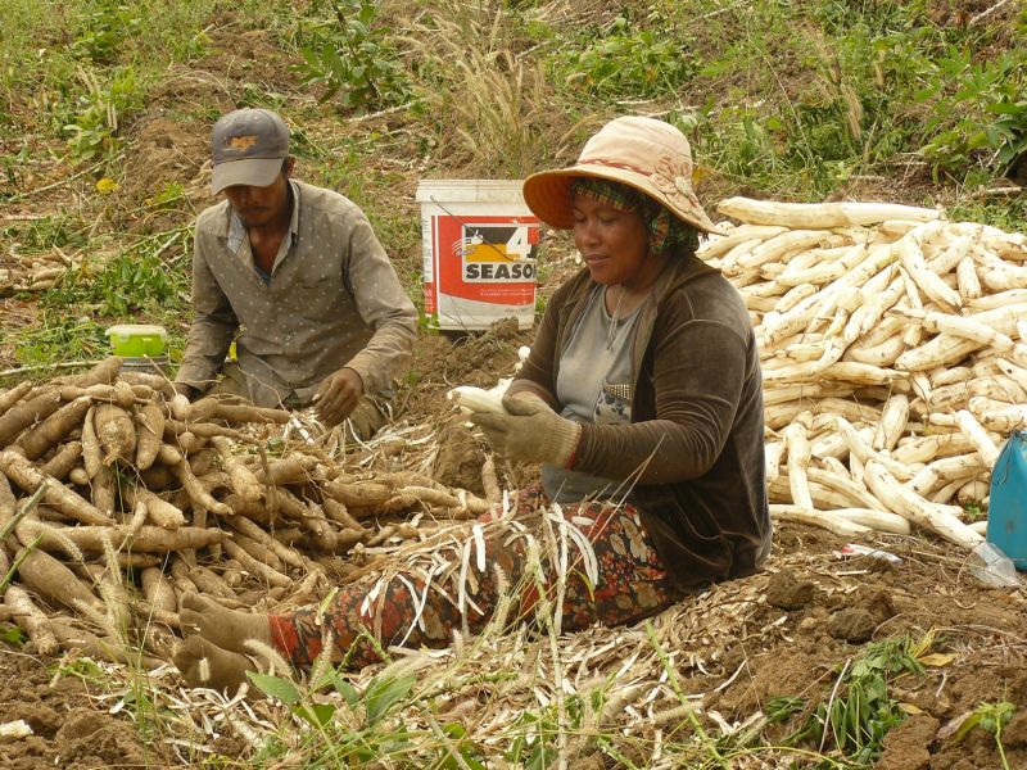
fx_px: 2700
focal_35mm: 91
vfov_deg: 16.2
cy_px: 385
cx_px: 514
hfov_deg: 21.5
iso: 100
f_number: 4
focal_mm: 15.2
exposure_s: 1/200
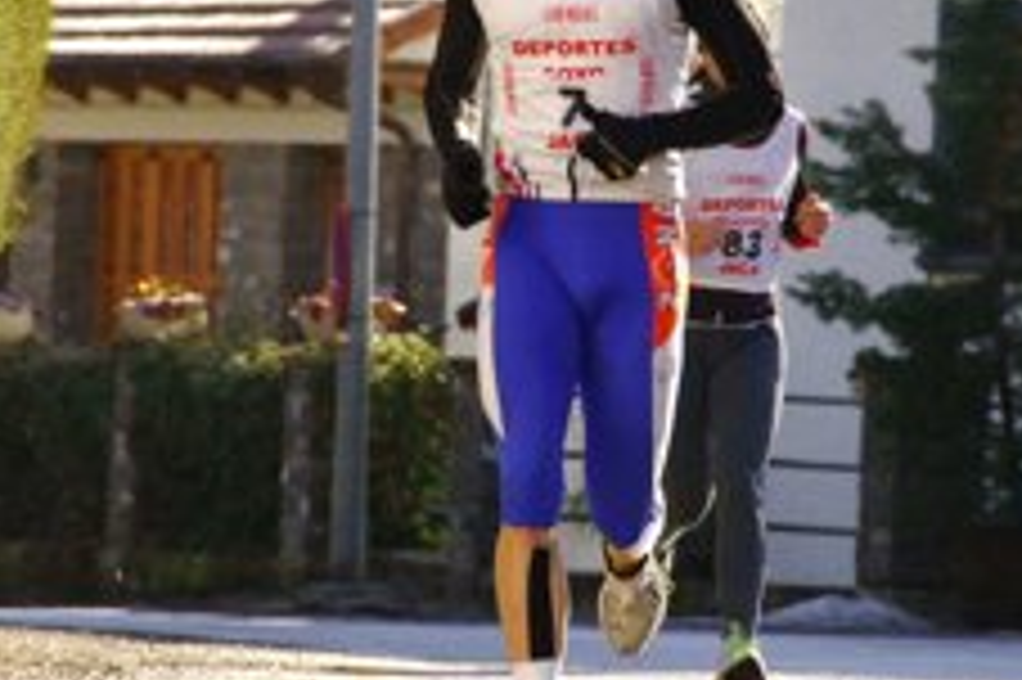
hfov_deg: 3.9
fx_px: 14978
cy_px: 297
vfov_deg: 2.6
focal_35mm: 528
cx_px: 531
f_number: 8
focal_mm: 200
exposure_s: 1/250
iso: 560
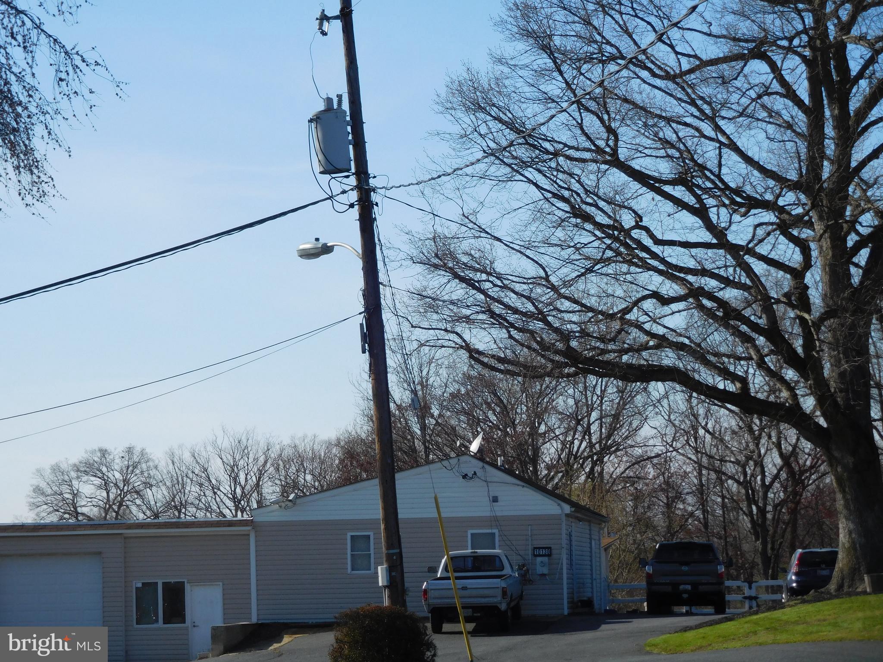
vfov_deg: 14.8
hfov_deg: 19.6
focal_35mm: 100
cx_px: 442
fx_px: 2551
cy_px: 331
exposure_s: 1/800
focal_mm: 17.8
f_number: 4.8
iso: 125
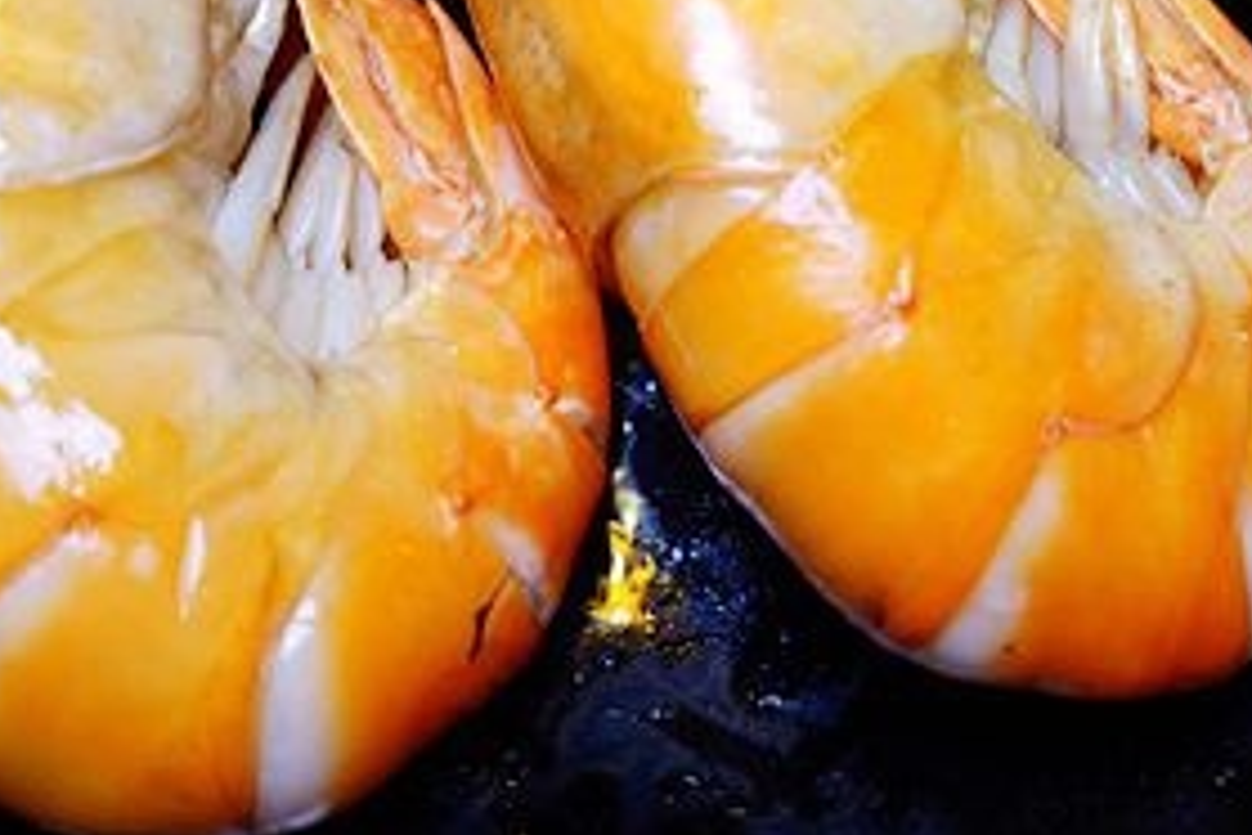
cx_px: 839
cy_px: -123
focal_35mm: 56
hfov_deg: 35.3
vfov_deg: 22.6
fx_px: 1947
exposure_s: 1/160
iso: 125
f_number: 2.8
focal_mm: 9
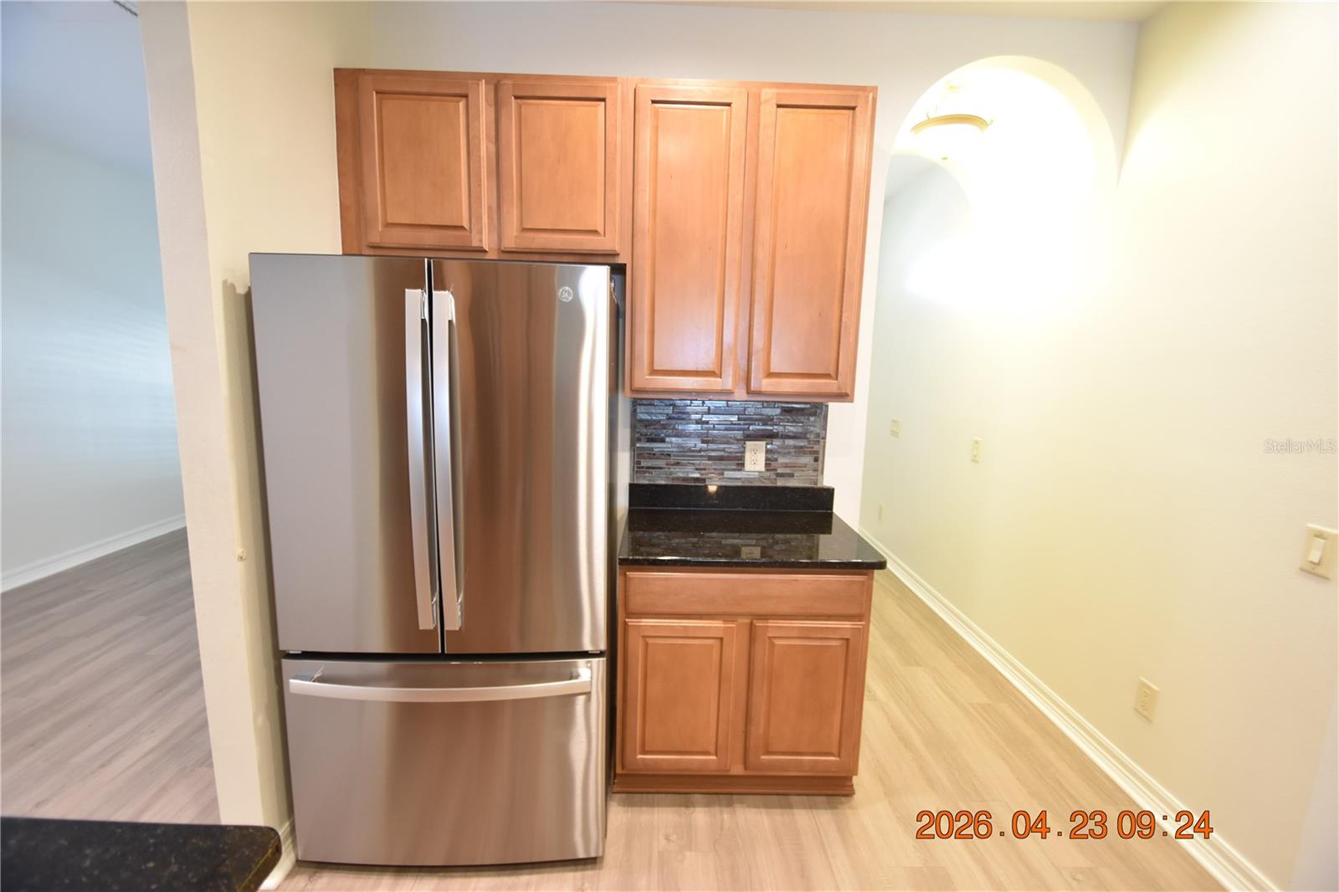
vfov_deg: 77.3
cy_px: 446
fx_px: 558
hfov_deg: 100.4
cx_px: 670
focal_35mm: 15
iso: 800
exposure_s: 1/15
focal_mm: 10
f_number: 3.5
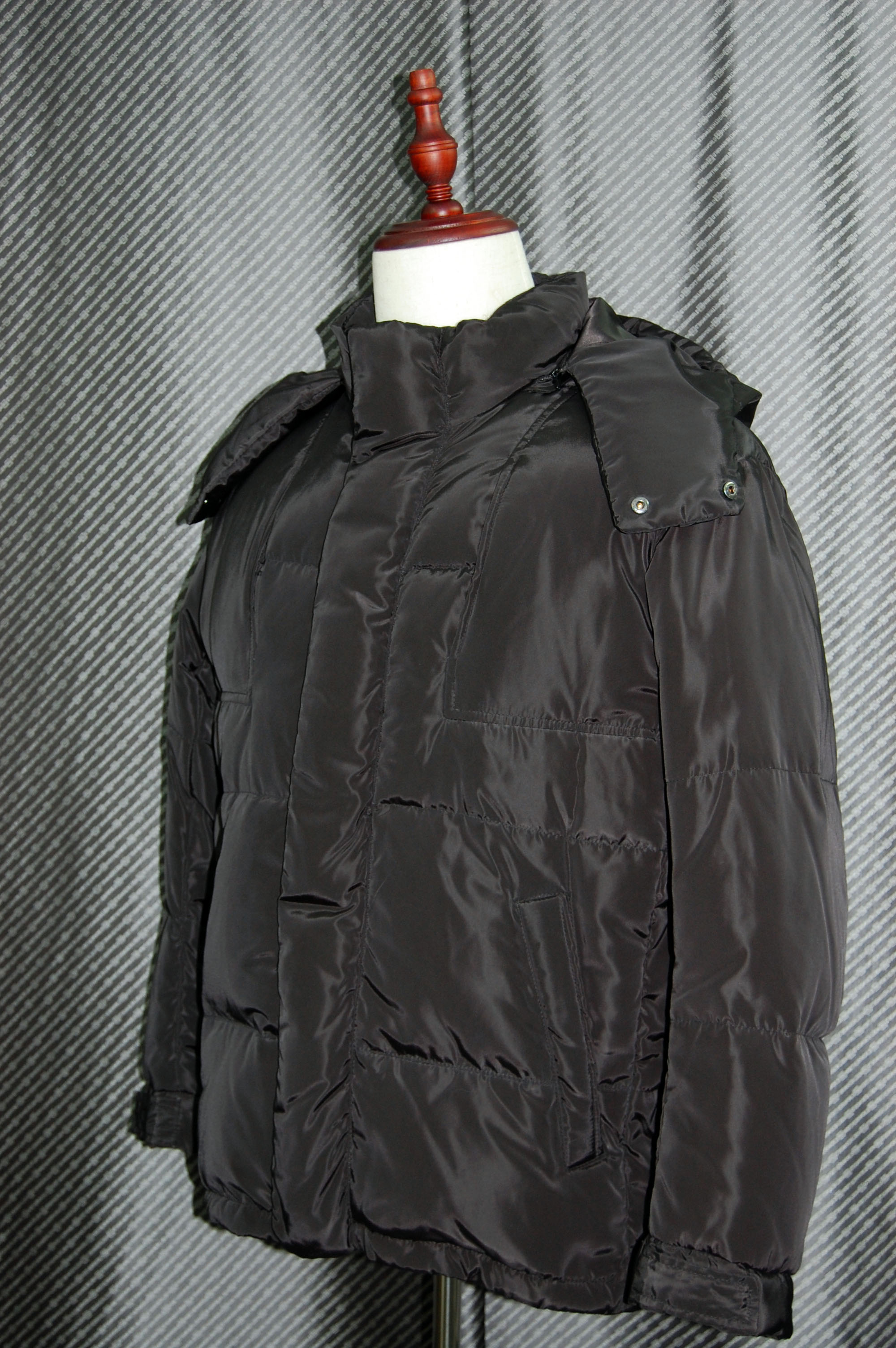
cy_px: 674
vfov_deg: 38.9
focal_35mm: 51
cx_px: 448
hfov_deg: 26.4
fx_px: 1907
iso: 400
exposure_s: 1/60
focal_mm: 34
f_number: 4.5
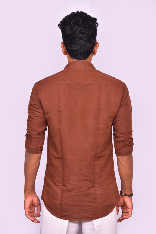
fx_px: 468
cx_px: 78
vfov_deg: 28.1
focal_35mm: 72
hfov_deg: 18.9
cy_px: 117
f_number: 8
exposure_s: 1/125
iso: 250
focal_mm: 48
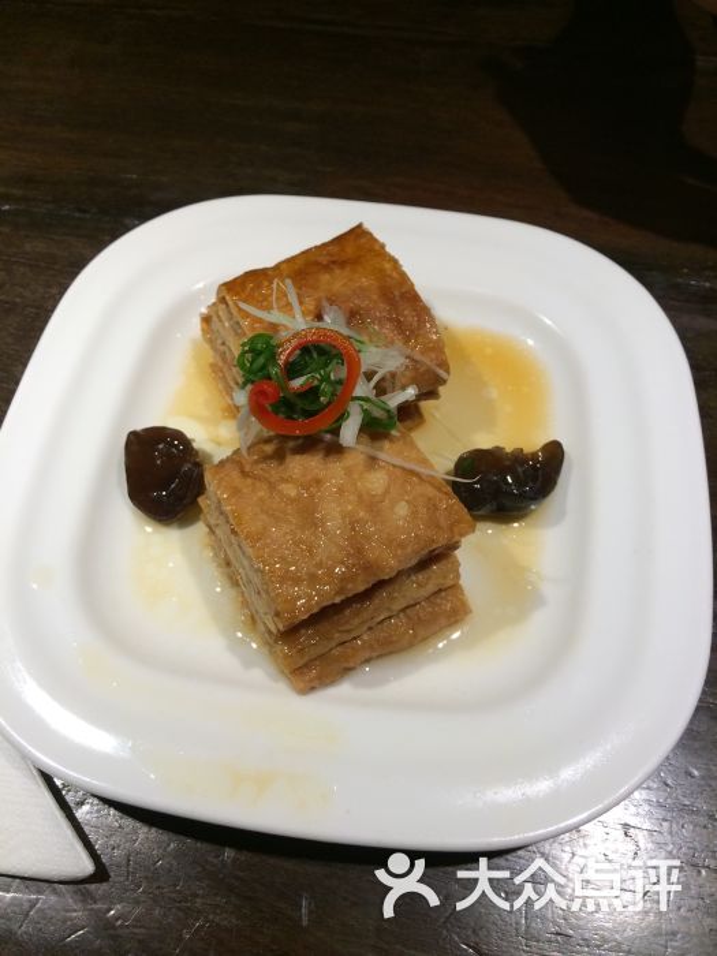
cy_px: 478
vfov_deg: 61.7
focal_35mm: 29
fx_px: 801
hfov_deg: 48.2
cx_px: 358
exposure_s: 1/33
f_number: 2.2
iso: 64
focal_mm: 4.15
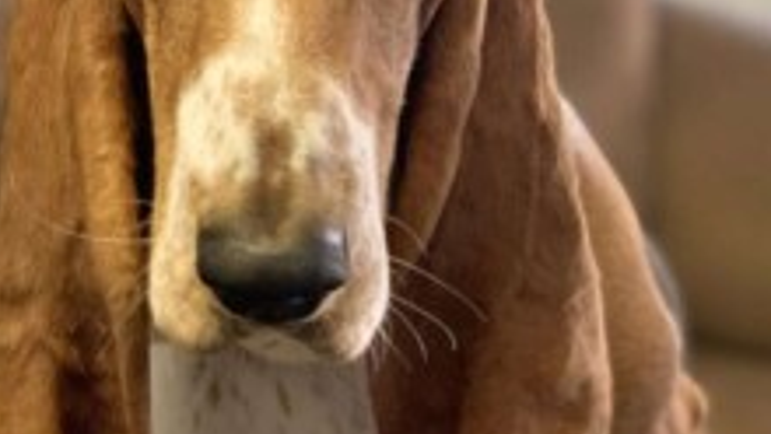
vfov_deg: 11.8
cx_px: 298
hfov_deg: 20.7
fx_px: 2107
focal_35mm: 103
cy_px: 126
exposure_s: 1/60
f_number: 2.4
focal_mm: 6
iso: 320
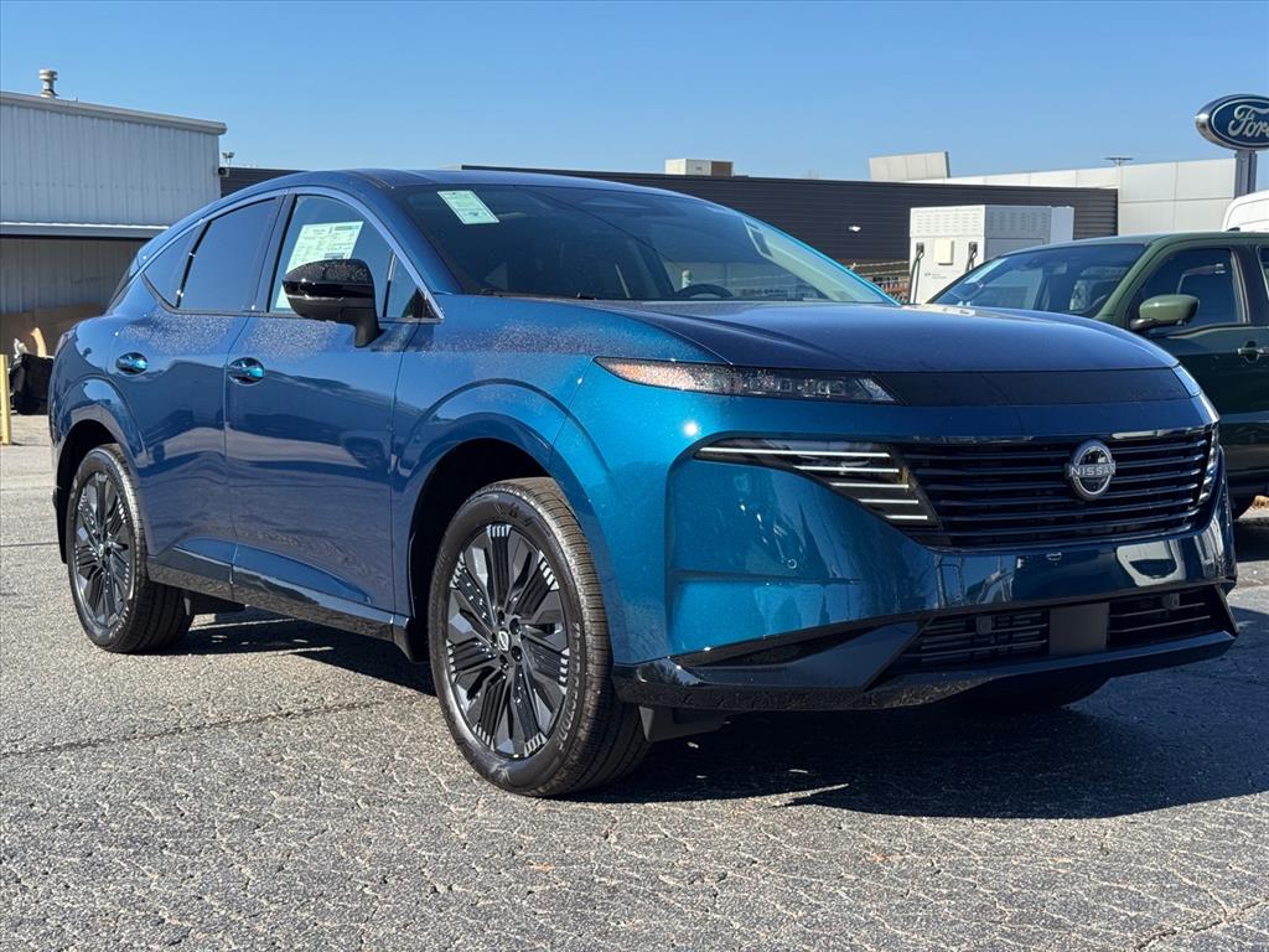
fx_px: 1760
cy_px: 476
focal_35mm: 48
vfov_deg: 30.3
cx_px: 634
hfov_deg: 39.7
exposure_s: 1/2110
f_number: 1.78
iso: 64
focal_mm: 6.76
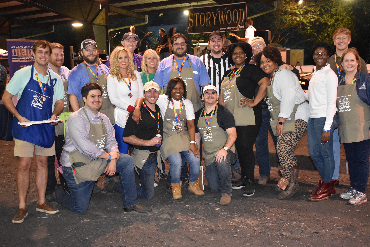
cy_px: 124
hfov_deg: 43.6
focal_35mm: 45
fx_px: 462
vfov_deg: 29.9
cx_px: 185
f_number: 4.2
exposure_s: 1/60
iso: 3200
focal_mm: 30
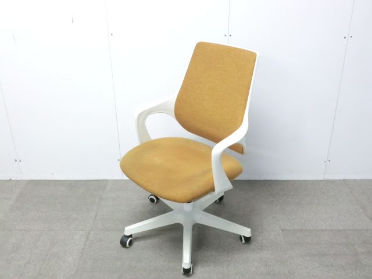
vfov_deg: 37.7
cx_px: 186
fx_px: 408
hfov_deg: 49.0
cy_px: 140
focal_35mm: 38
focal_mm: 6.9
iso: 800
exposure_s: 1/30
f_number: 3.9
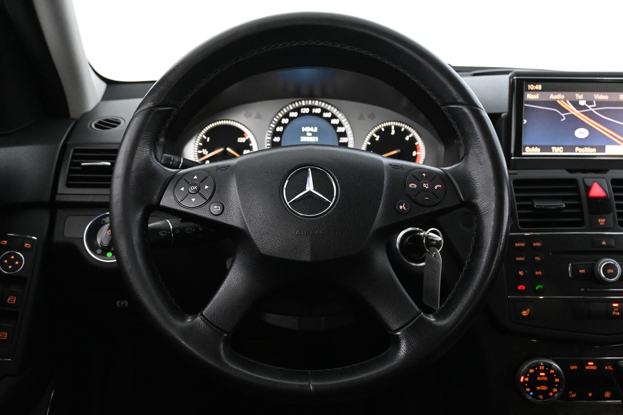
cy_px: 208
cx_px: 312
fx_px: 584
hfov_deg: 56.1
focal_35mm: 34
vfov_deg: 39.1
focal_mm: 22.5
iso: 5000
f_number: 4
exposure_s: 1/40
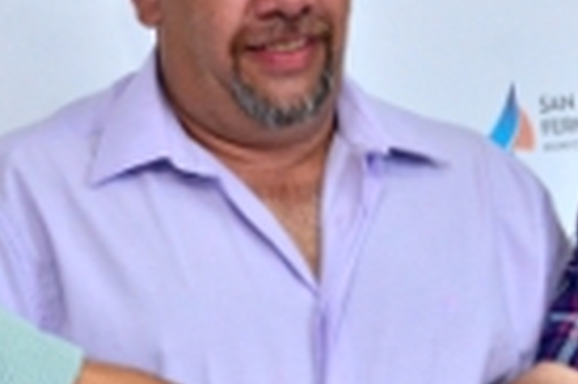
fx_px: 4891
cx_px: 333
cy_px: 289
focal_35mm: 305
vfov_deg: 4.5
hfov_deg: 6.8
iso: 1000
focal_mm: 62
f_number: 5.3
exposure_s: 1/200
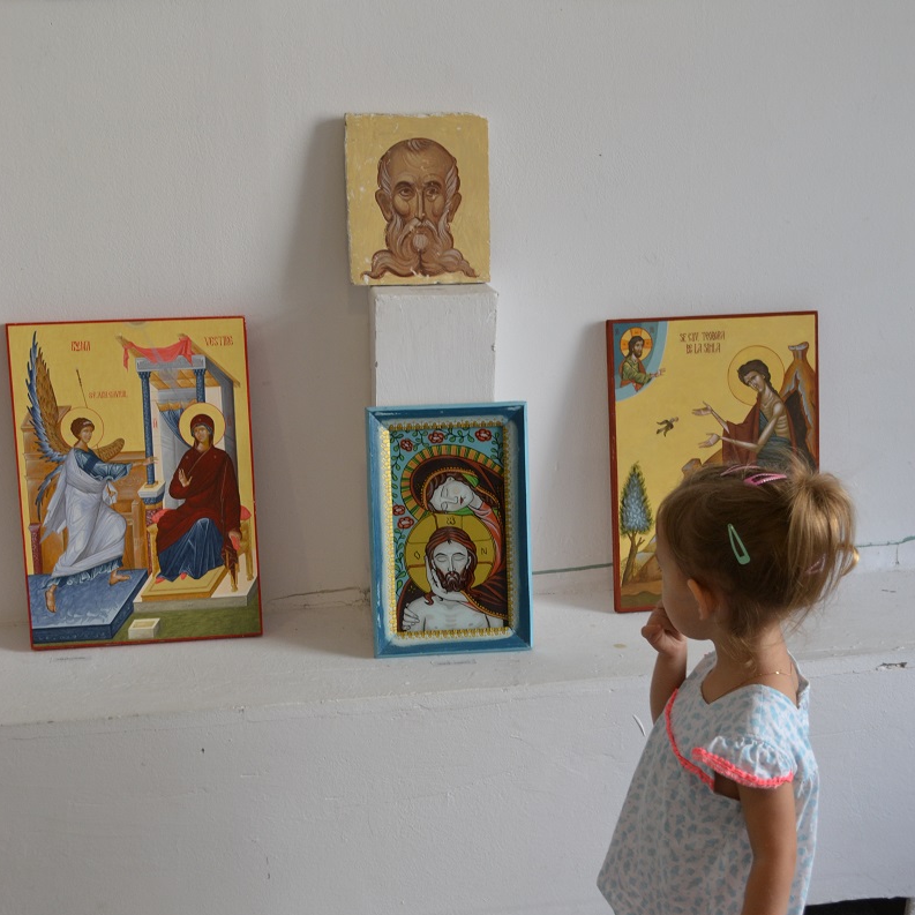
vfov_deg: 31.5
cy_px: 572
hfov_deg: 31.6
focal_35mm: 54
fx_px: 1615
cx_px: 455
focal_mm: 28
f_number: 5
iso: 400
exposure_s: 1/100
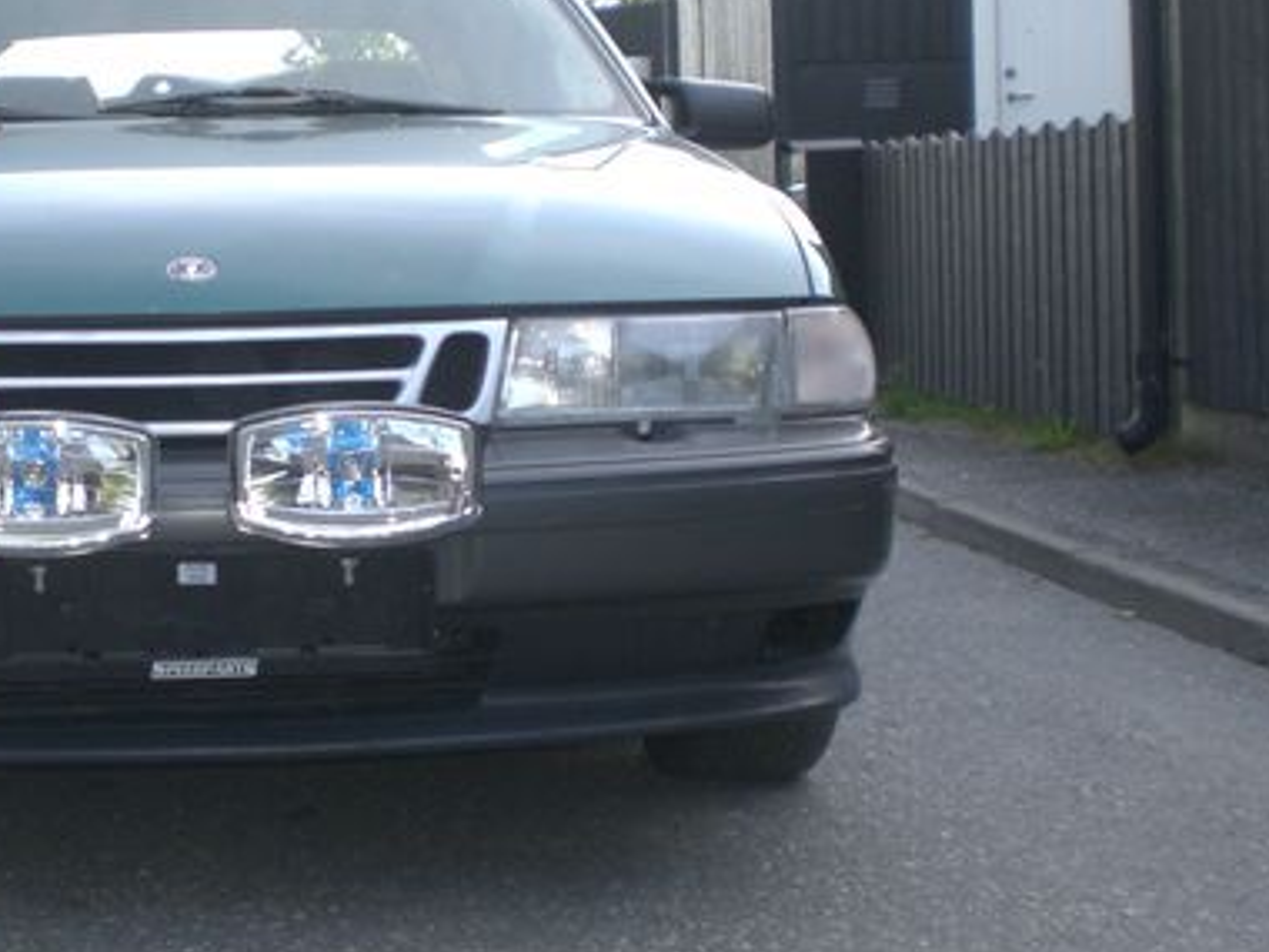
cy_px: 461
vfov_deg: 22.9
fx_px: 2346
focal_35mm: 64
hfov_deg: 29.4
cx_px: 220
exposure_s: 1/200
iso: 100
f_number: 3.1
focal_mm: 6.3
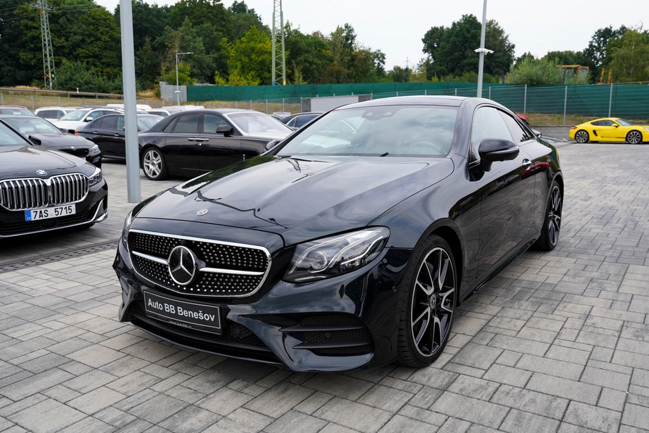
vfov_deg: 43.6
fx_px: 541
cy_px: 216
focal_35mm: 30
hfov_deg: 61.9
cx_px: 324
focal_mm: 30
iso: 100
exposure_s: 1/160
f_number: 6.3
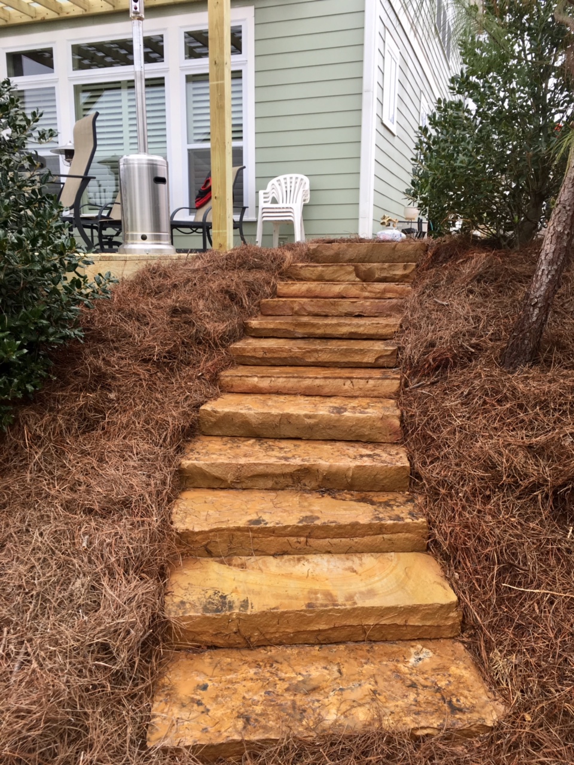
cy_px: 382
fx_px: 641
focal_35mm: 29
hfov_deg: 48.2
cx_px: 287
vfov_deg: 61.7
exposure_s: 1/120
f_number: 2.2
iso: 25
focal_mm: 4.15
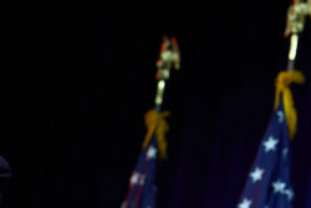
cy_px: 239
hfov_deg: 7.9
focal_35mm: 259
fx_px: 2239
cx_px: -1
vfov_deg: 5.3
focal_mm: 62
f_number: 2
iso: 800
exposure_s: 1/640
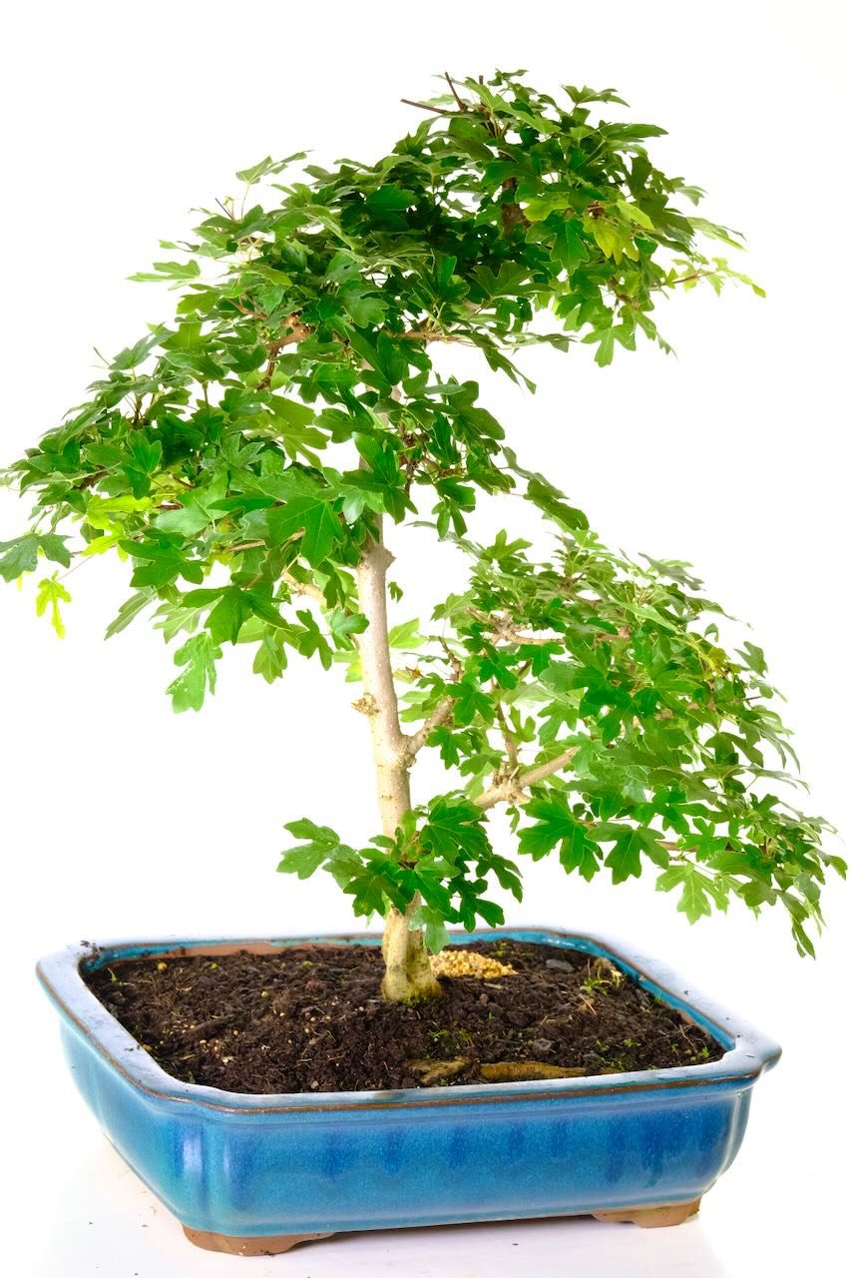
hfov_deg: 14.3
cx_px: 426
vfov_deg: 21.2
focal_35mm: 96
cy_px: 639
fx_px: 3406
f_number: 11
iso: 1600
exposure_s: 1/13
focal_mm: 63.8
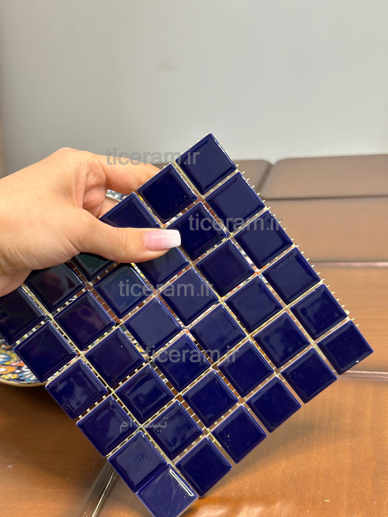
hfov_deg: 30.3
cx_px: 194
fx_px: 717
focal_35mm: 48
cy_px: 258
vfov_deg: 39.7
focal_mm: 6.86
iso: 160
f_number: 1.78
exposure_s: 1/50
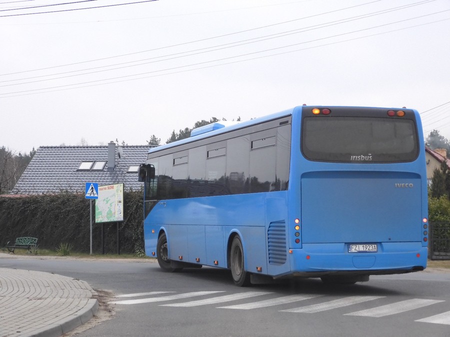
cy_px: 168
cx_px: 225
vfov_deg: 19.1
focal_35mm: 77
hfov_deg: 25.3
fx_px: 1001
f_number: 4.5
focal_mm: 13.7
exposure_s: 1/250
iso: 400
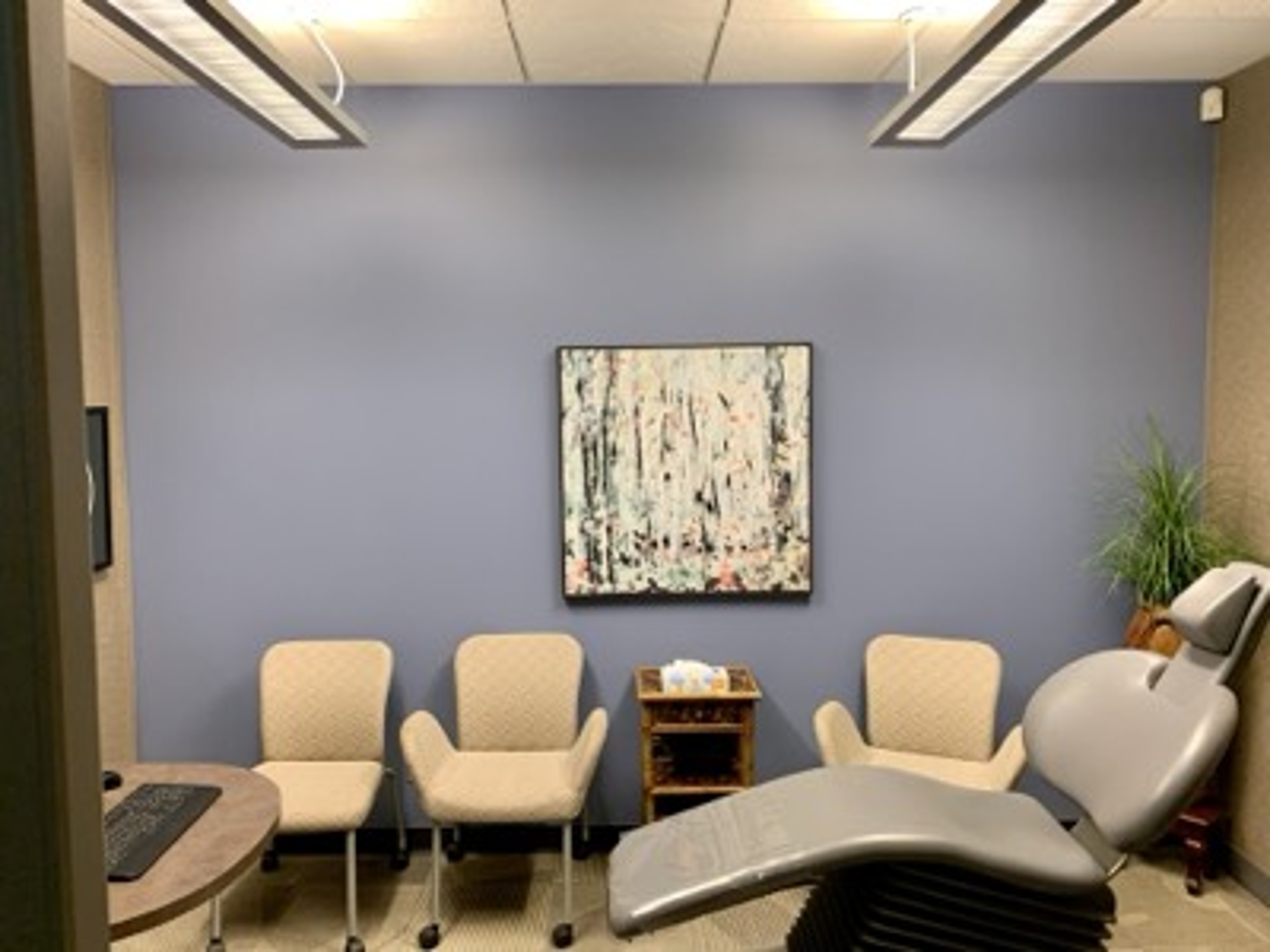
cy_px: 476
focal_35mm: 26
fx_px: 954
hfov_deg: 67.3
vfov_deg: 53.1
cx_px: 635
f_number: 1.8
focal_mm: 4.25
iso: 160
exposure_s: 1/60
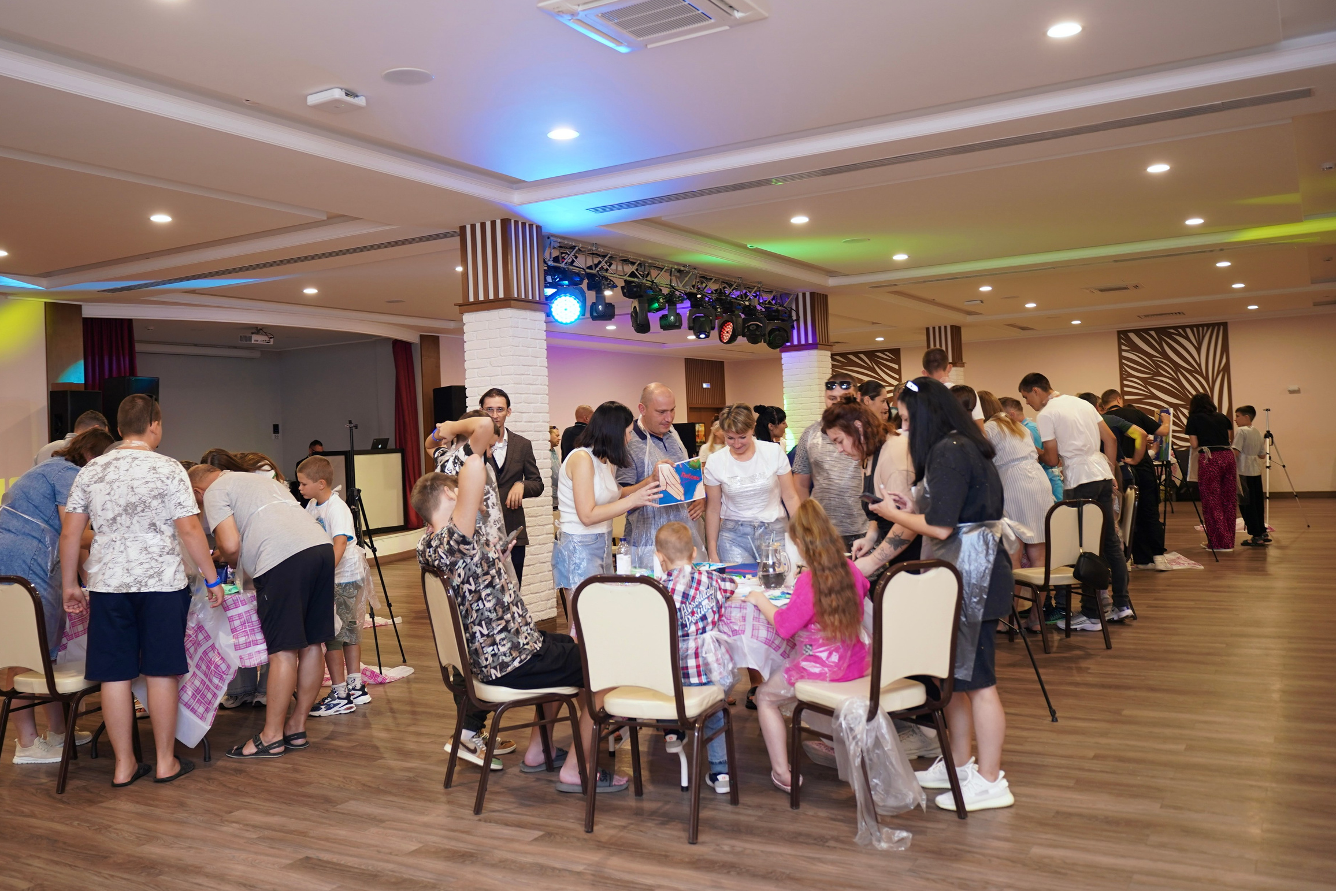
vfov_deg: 42.3
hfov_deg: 60.2
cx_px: 603
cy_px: 416
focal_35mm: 31
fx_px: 1151
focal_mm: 28
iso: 500
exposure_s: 1/60
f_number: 2.8
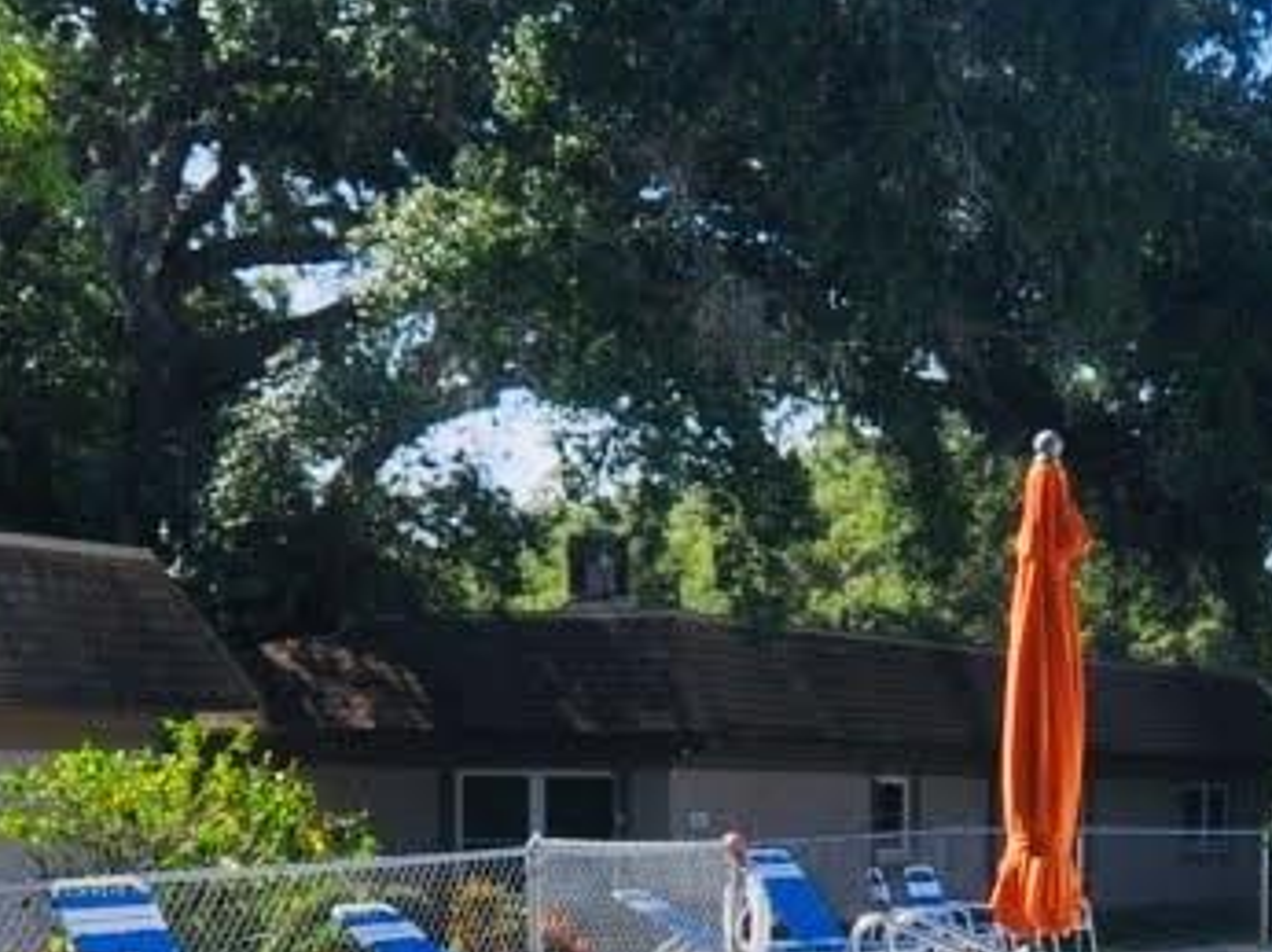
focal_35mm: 80
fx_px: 2938
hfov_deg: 23.8
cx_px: 1140
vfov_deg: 17.9
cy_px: 998
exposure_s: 1/320
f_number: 9
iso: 200
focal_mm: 12
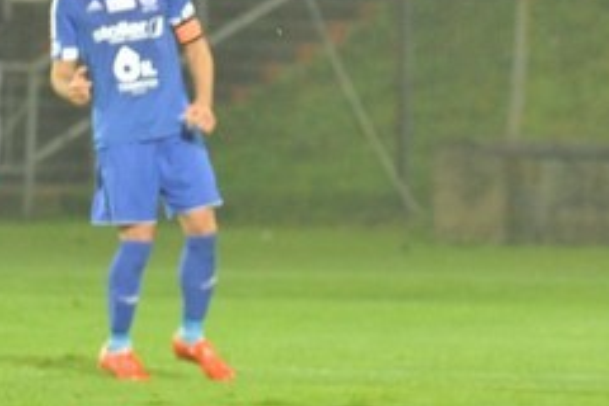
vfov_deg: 1.8
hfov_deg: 2.7
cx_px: 764
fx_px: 12703
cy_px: 74
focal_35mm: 751
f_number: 4
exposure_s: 1/320
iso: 3200
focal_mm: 200
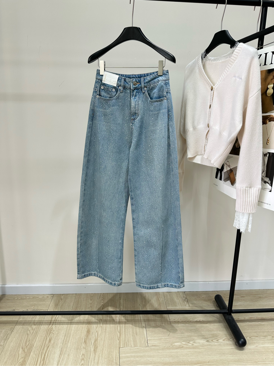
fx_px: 253
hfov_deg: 56.8
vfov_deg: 71.6
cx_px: 137
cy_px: 183
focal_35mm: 24
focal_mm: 6.86
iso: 64
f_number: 1.78
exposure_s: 1/177
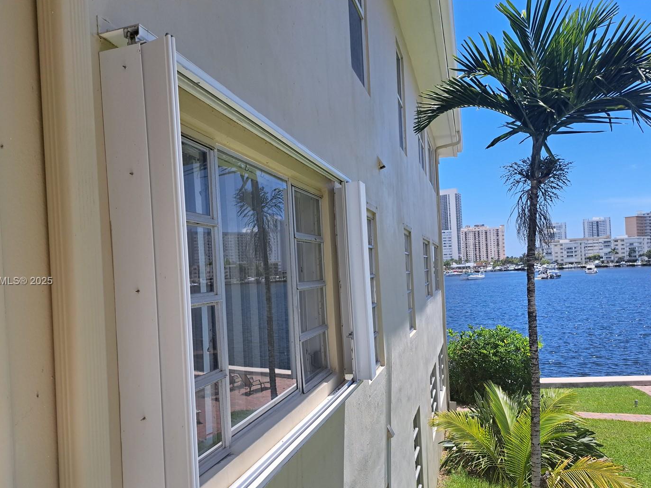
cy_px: 282
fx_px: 527
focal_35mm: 28
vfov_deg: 49.6
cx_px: 281
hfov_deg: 63.2
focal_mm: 5.23
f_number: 1.8
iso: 50
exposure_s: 1/1129
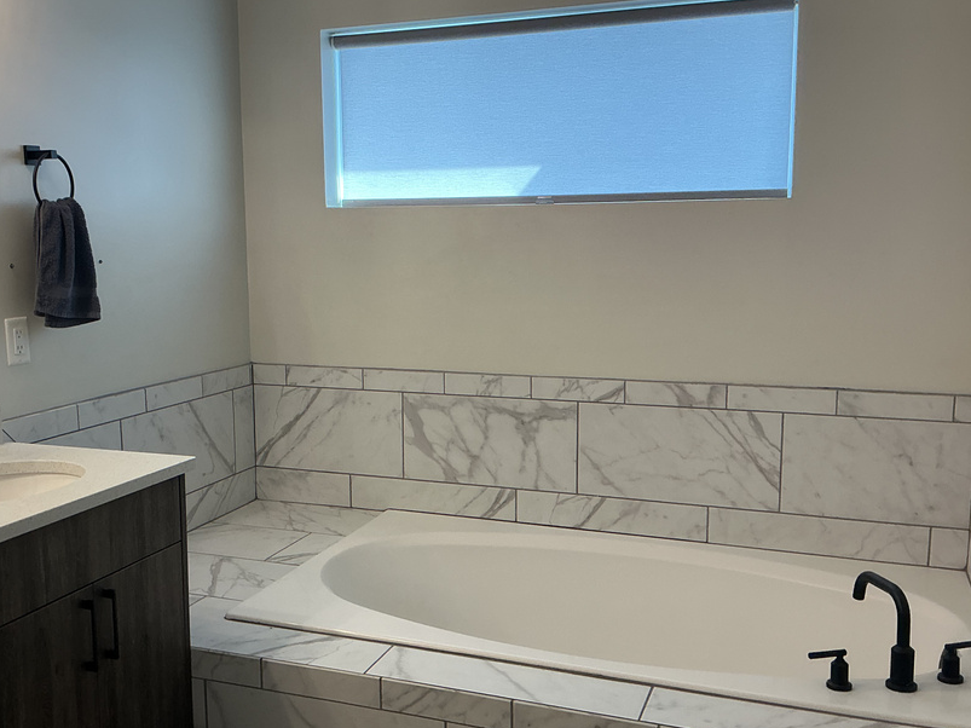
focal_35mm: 37
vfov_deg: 38.6
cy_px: 386
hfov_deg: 50.0
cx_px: 420
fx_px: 1038
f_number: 1.8
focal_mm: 3
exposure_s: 1/60
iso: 32
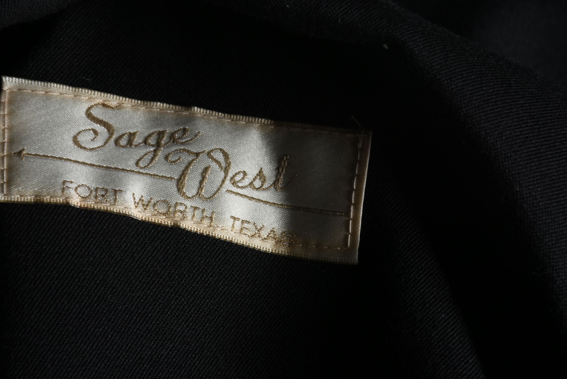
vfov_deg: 6.6
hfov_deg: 9.8
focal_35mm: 210
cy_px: 190
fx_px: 3310
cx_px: 284
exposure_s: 1/125
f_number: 11
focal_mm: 140
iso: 200
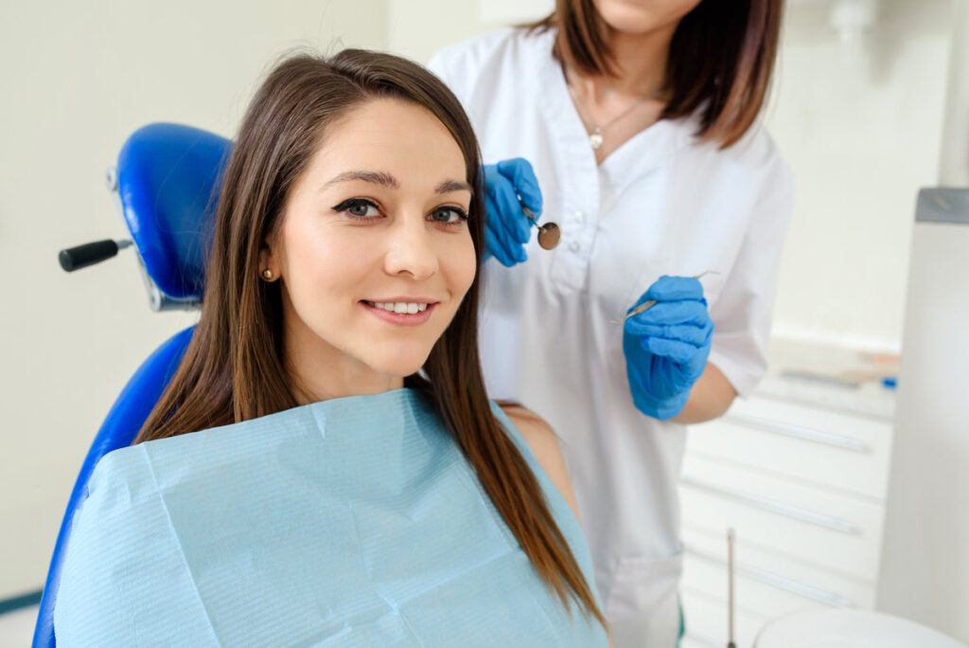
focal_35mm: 35
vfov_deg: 37.9
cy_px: 324
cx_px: 484
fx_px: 943
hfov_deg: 54.4
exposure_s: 1/200
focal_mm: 35
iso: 320
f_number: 4
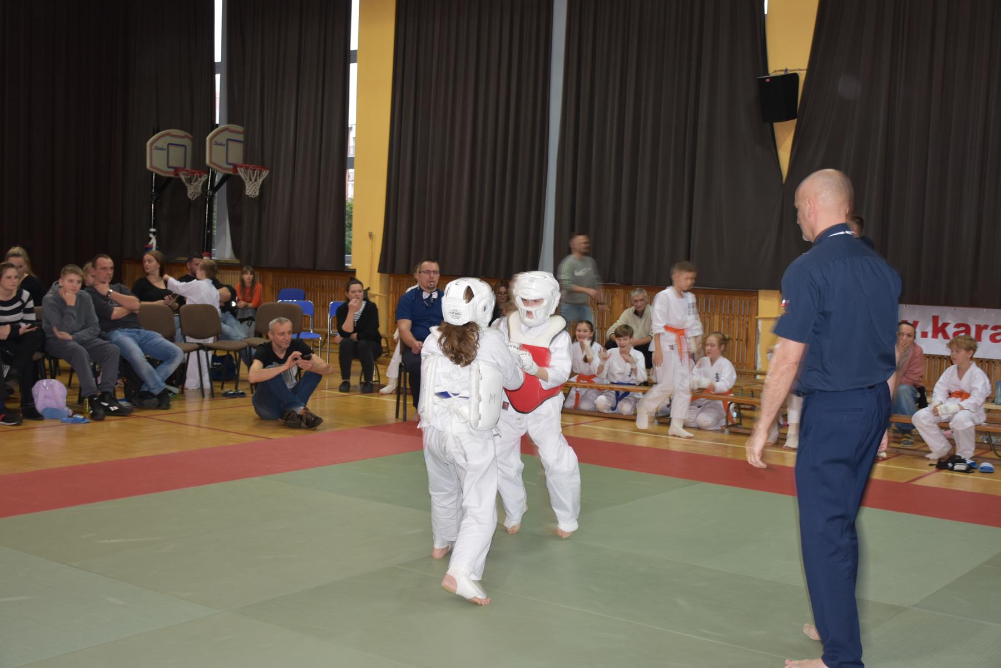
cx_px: 500
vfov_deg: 29.9
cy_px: 334
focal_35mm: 45
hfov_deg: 43.6
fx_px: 1251
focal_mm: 30
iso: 400
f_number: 4
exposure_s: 1/25
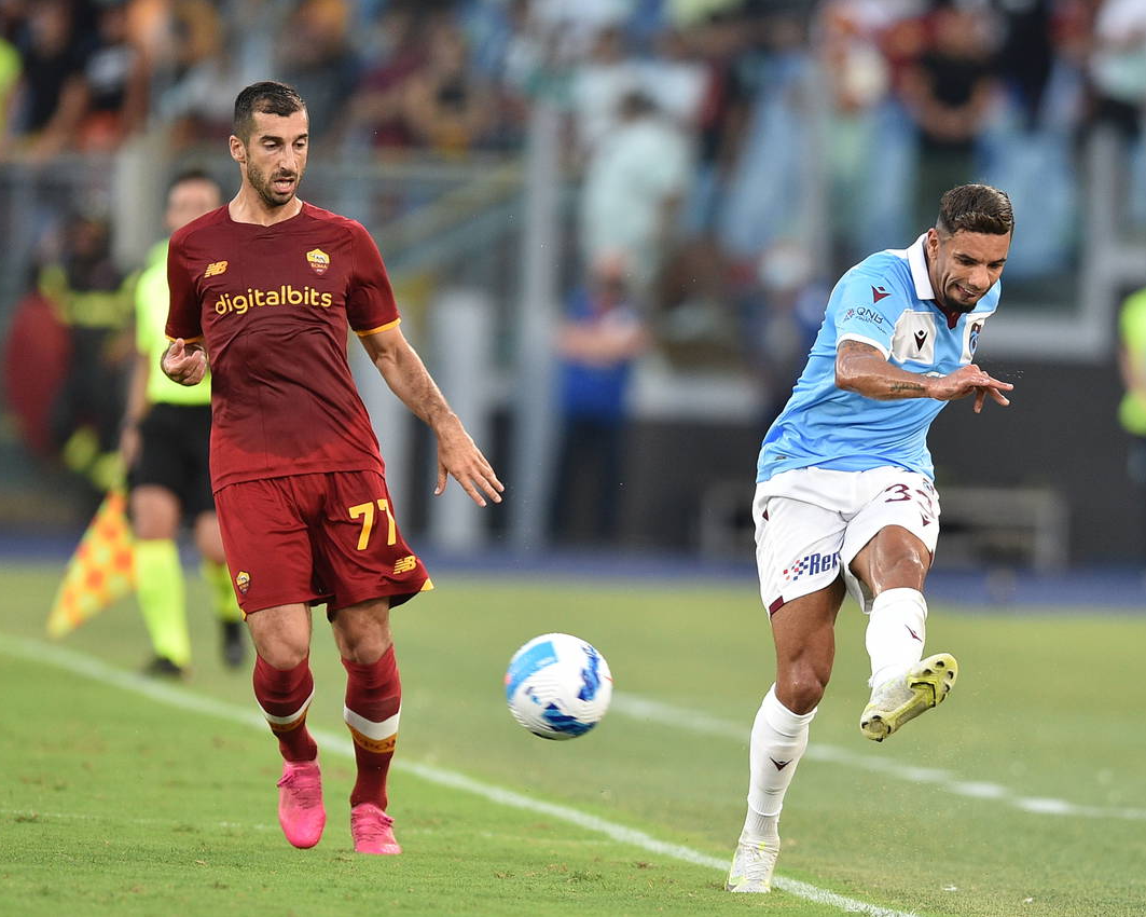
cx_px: 627
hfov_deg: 4.3
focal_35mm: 452
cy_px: 459
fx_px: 15328
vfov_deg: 3.4
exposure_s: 1/1250
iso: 1600
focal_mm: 400
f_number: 3.2
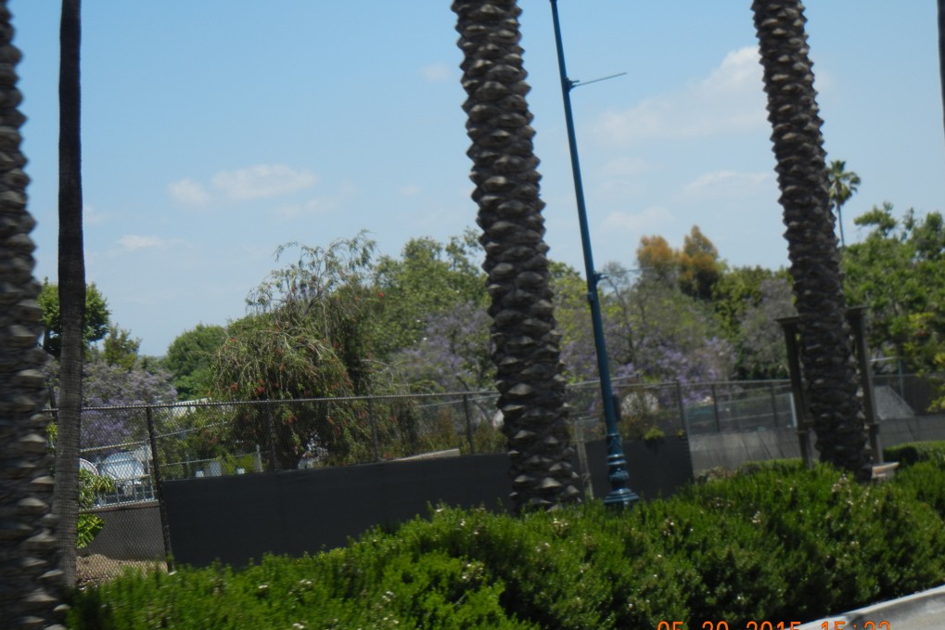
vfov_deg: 14.7
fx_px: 2441
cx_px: 474
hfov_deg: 21.9
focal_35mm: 93
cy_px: 351
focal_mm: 16
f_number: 8.8
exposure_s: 1/253
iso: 160
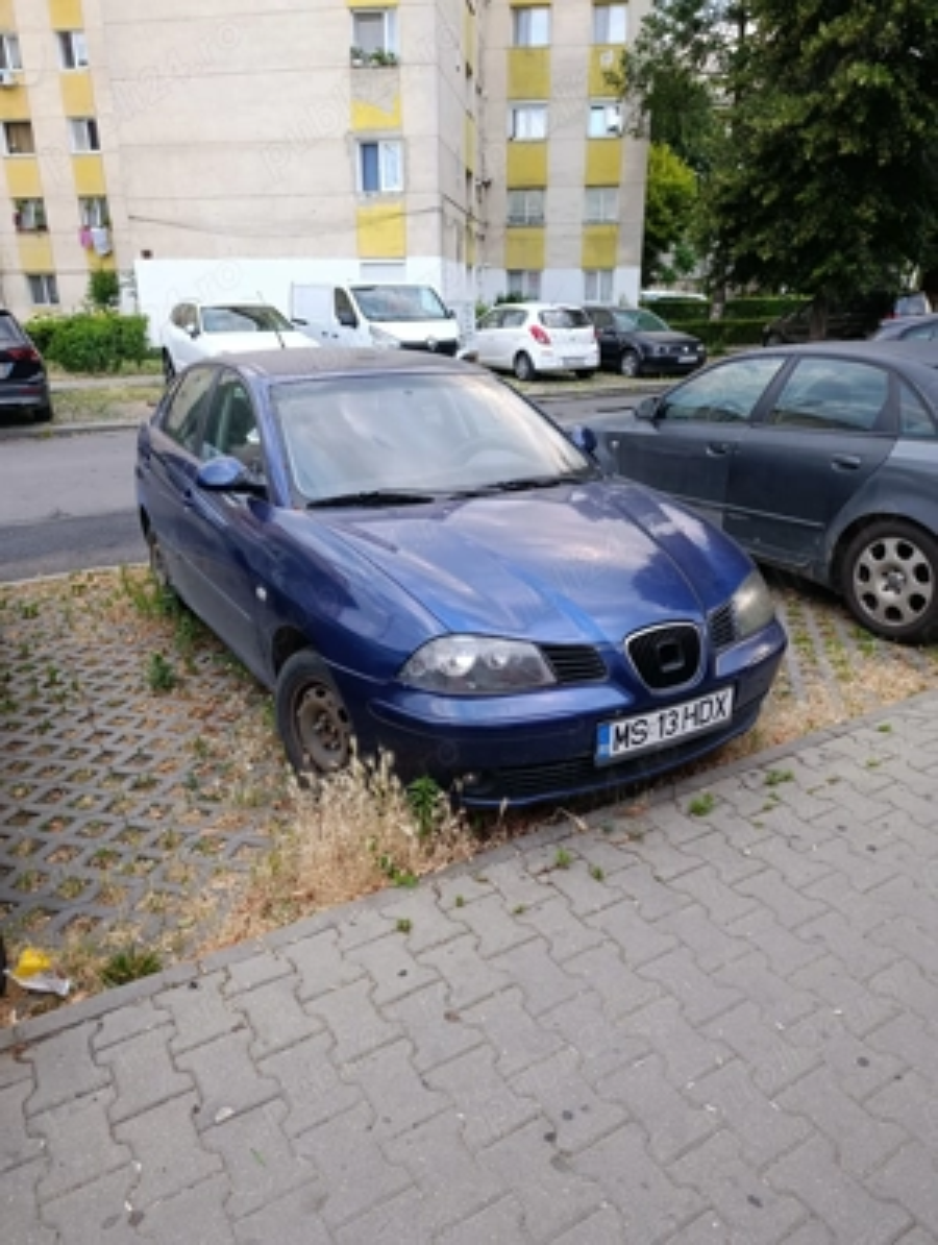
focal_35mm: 23
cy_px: 622
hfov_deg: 59.0
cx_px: 469
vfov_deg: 73.8
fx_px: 828
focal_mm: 6.11
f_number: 1.65
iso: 793
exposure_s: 1/100
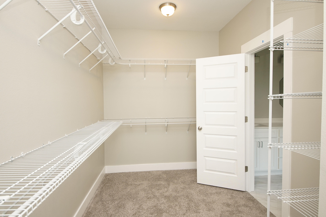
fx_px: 163
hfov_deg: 90.0
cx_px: 163
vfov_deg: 67.4
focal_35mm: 18
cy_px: 108
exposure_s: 1/60
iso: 400
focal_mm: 12
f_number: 4.5
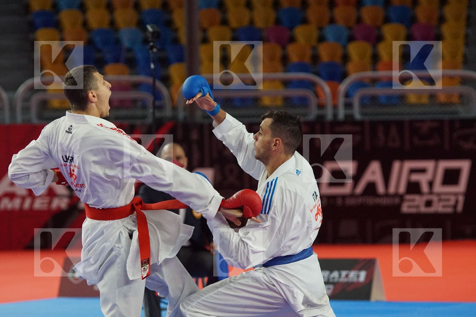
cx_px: 238
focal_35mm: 202
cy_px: 158
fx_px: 2677
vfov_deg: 6.8
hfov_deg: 10.2
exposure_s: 1/2000
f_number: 2.8
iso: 3200
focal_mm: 135
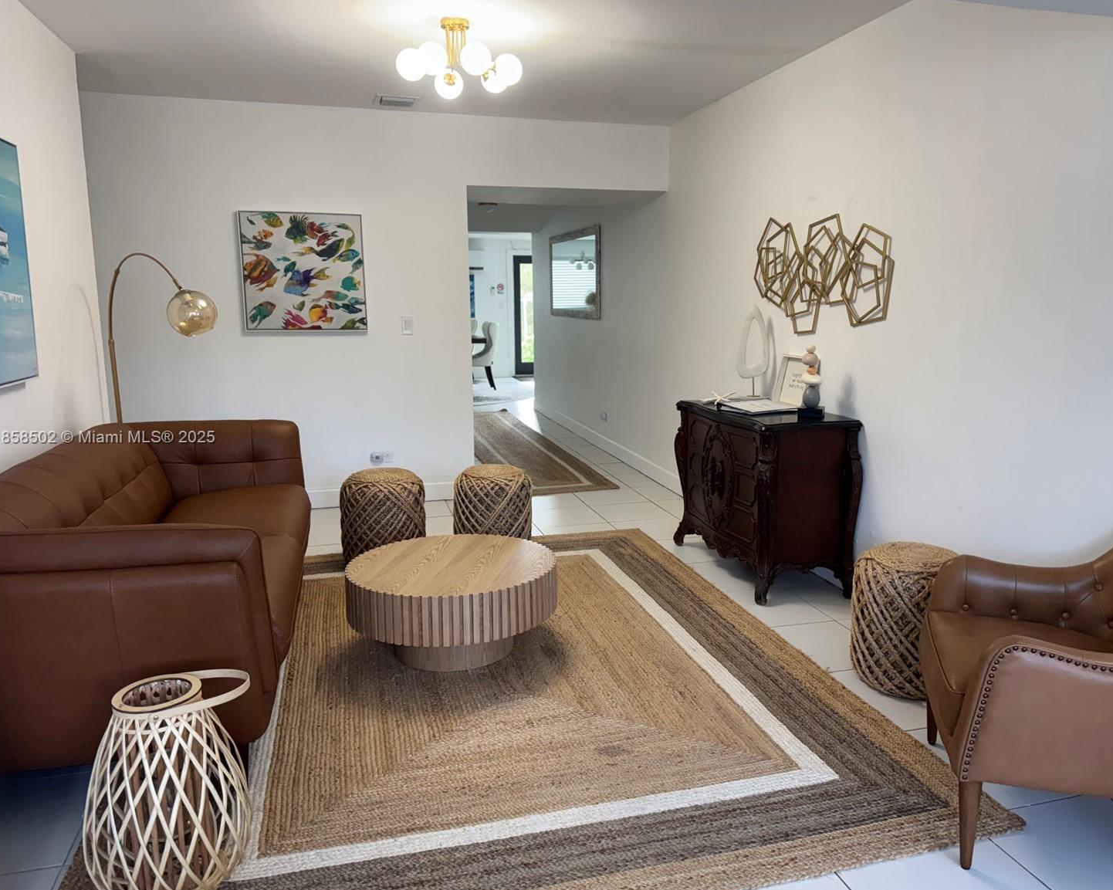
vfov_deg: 54.9
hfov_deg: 66.0
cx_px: 586
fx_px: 856
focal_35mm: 26
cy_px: 438
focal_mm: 6.76
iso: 200
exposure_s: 1/120
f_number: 1.78
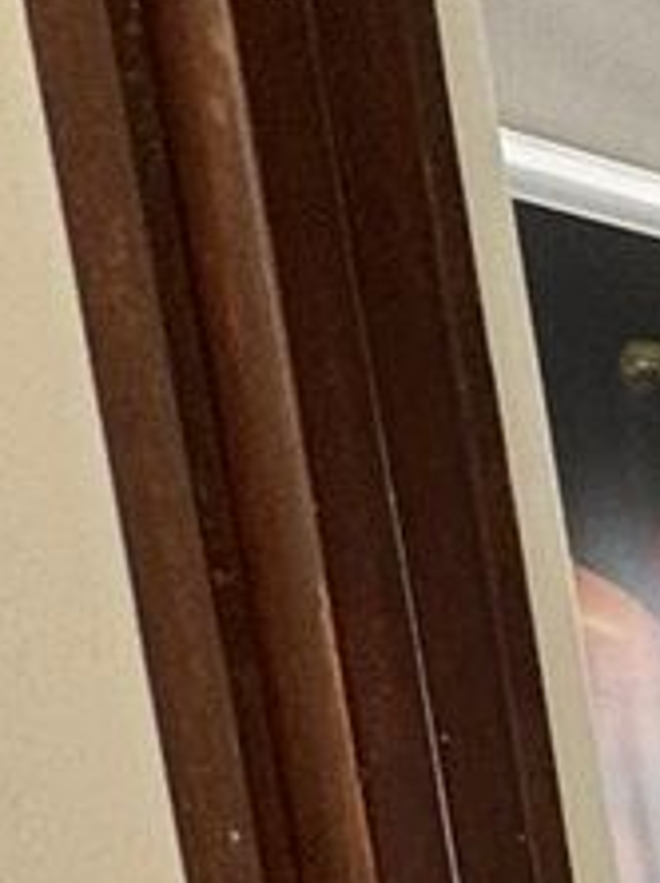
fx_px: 2573
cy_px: 1376
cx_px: 2306
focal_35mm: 101
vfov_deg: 17.3
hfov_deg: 9.3
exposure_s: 1/99
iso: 100
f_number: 2.2
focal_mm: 2.22
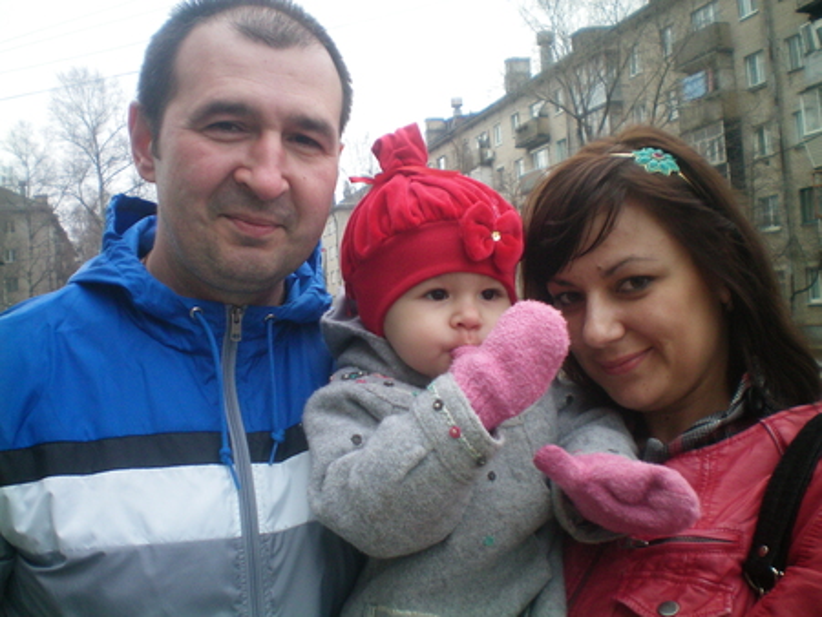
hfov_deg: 49.0
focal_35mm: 38
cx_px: 411
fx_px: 903
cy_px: 308
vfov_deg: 37.8
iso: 125
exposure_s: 1/60
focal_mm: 6.3
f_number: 3.1
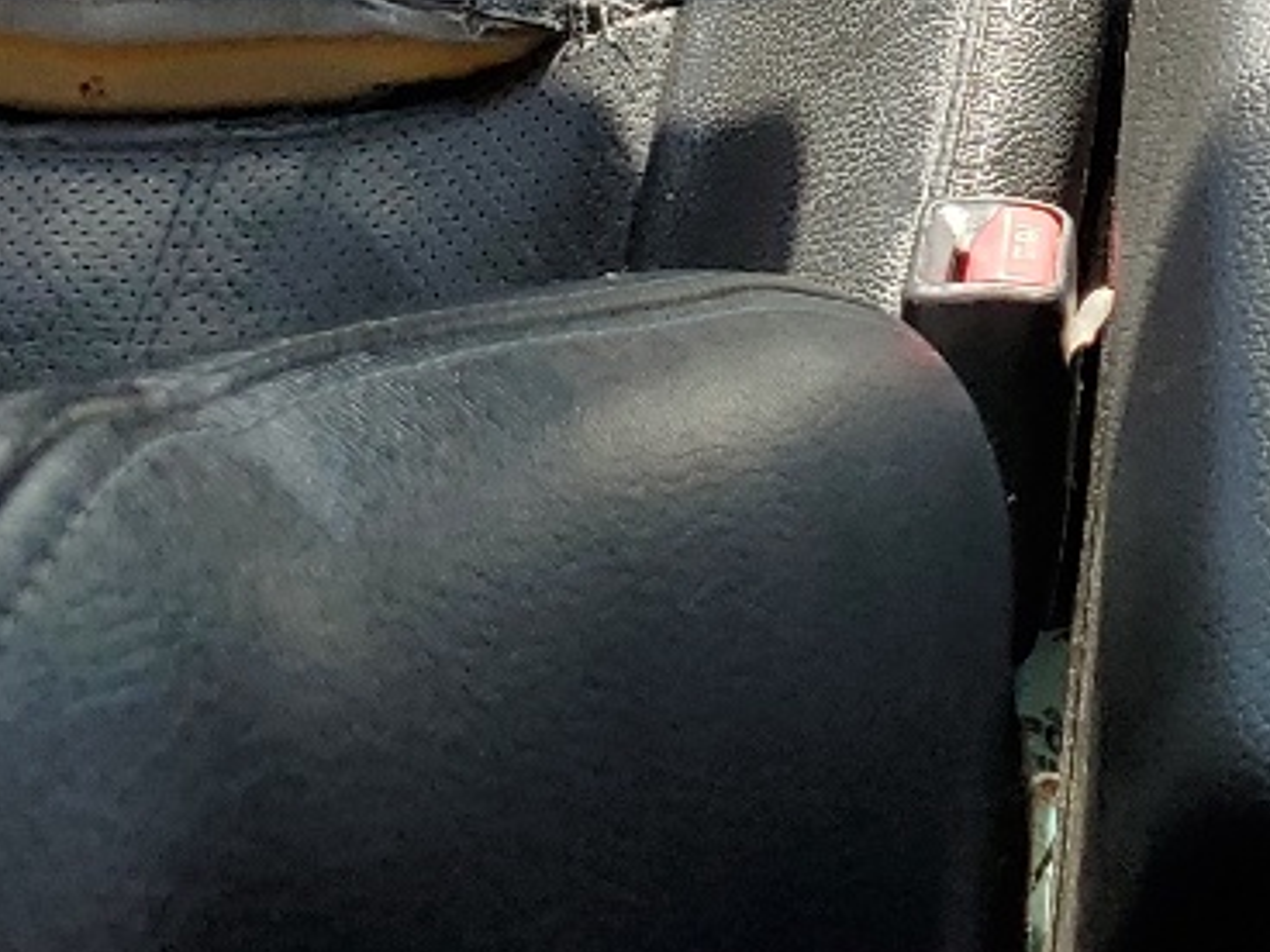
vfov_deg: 11.7
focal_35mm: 113
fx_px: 4146
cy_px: -983
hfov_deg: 16.6
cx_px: 1574
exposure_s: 1/667
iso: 50
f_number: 1.5
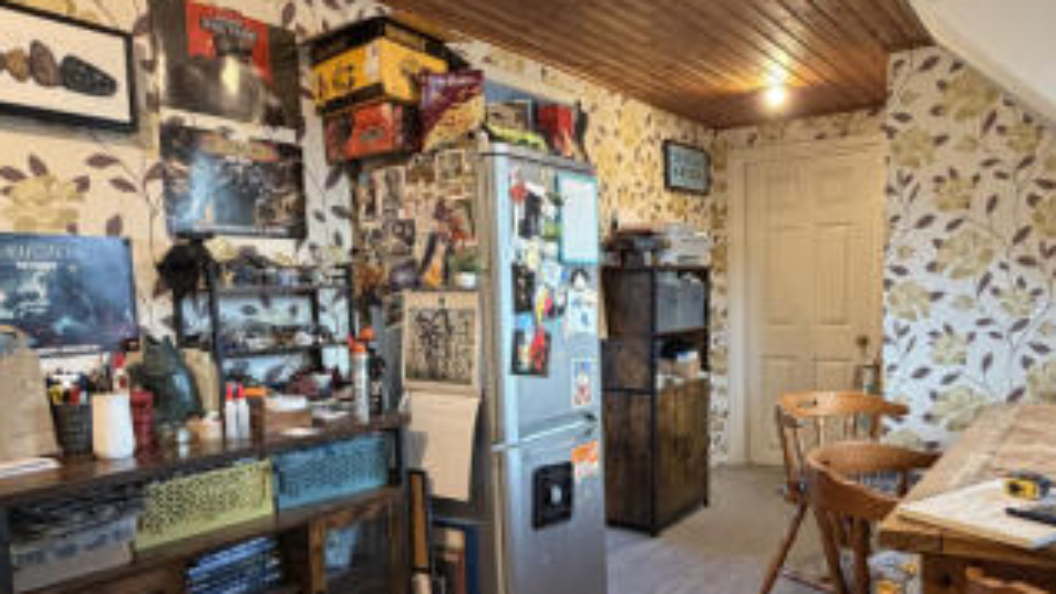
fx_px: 784
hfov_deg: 67.5
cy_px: 360
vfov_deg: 41.3
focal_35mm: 28
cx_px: 609
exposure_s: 1/50
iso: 320
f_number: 2.2
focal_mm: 2.22
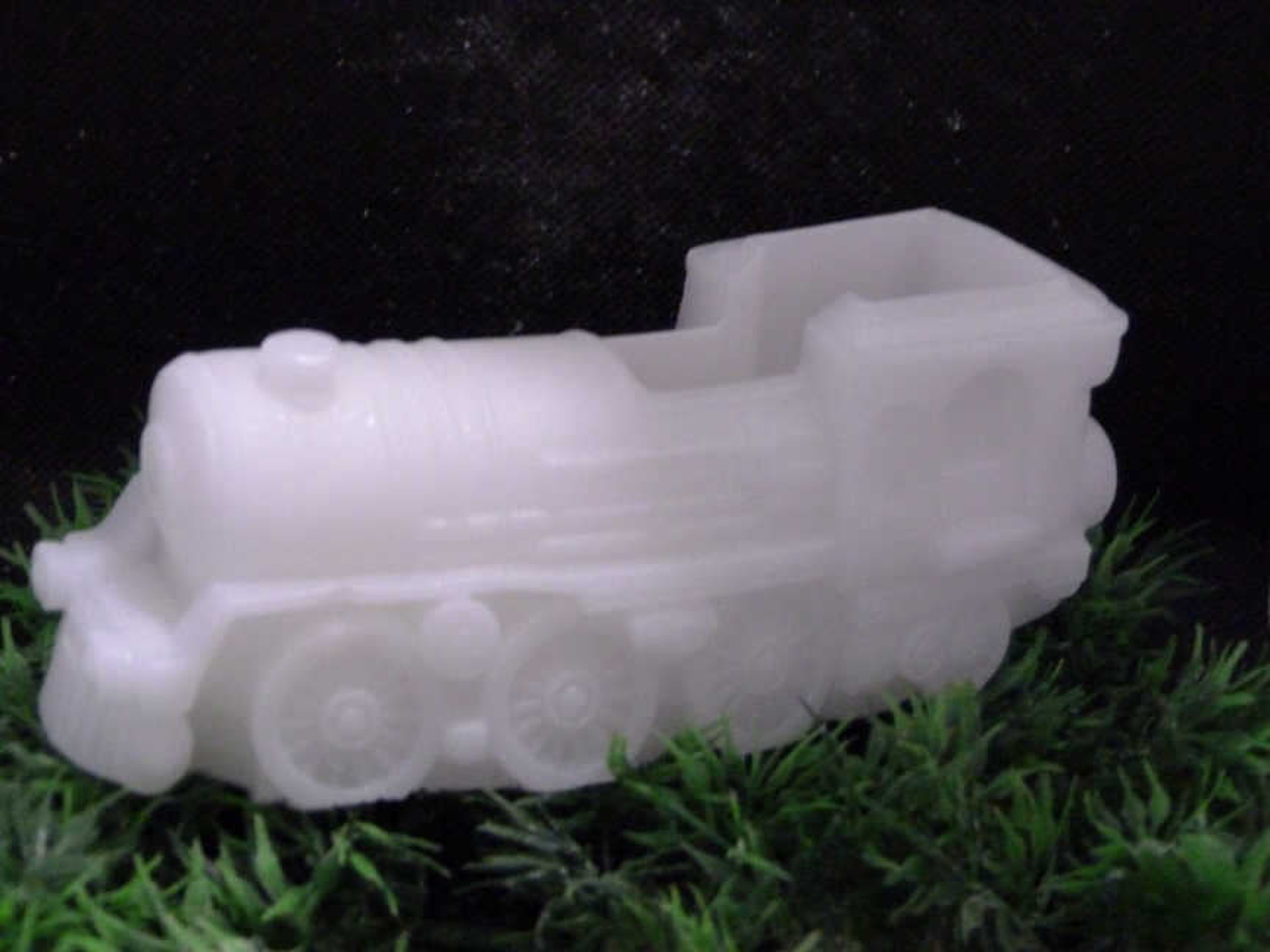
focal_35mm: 63
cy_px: 476
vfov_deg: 23.3
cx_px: 635
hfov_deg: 30.7
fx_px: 2311
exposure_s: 1/15
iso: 800
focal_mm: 11.3
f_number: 3.3
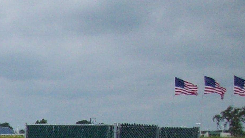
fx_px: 935
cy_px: 287
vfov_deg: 8.0
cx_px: -177
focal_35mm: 144
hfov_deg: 13.6
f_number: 5.6
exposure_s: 1/521
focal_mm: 6.2
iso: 80
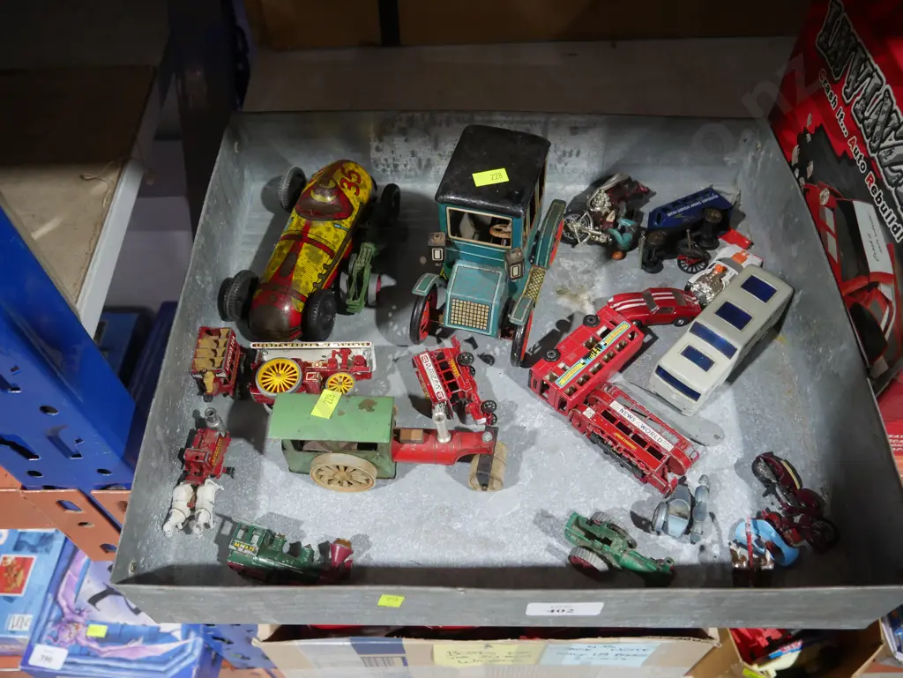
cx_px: 452
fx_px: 731
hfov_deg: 63.4
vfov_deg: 49.8
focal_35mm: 28
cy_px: 339
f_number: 3.5
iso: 800
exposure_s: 1/60
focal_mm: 14
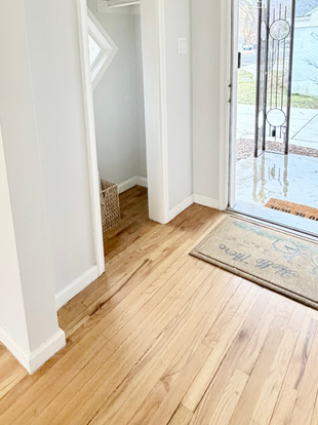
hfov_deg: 53.0
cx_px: 147
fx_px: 319
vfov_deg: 64.1
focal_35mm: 26
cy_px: 116
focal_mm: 2.22
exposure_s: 1/120
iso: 320
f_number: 2.2
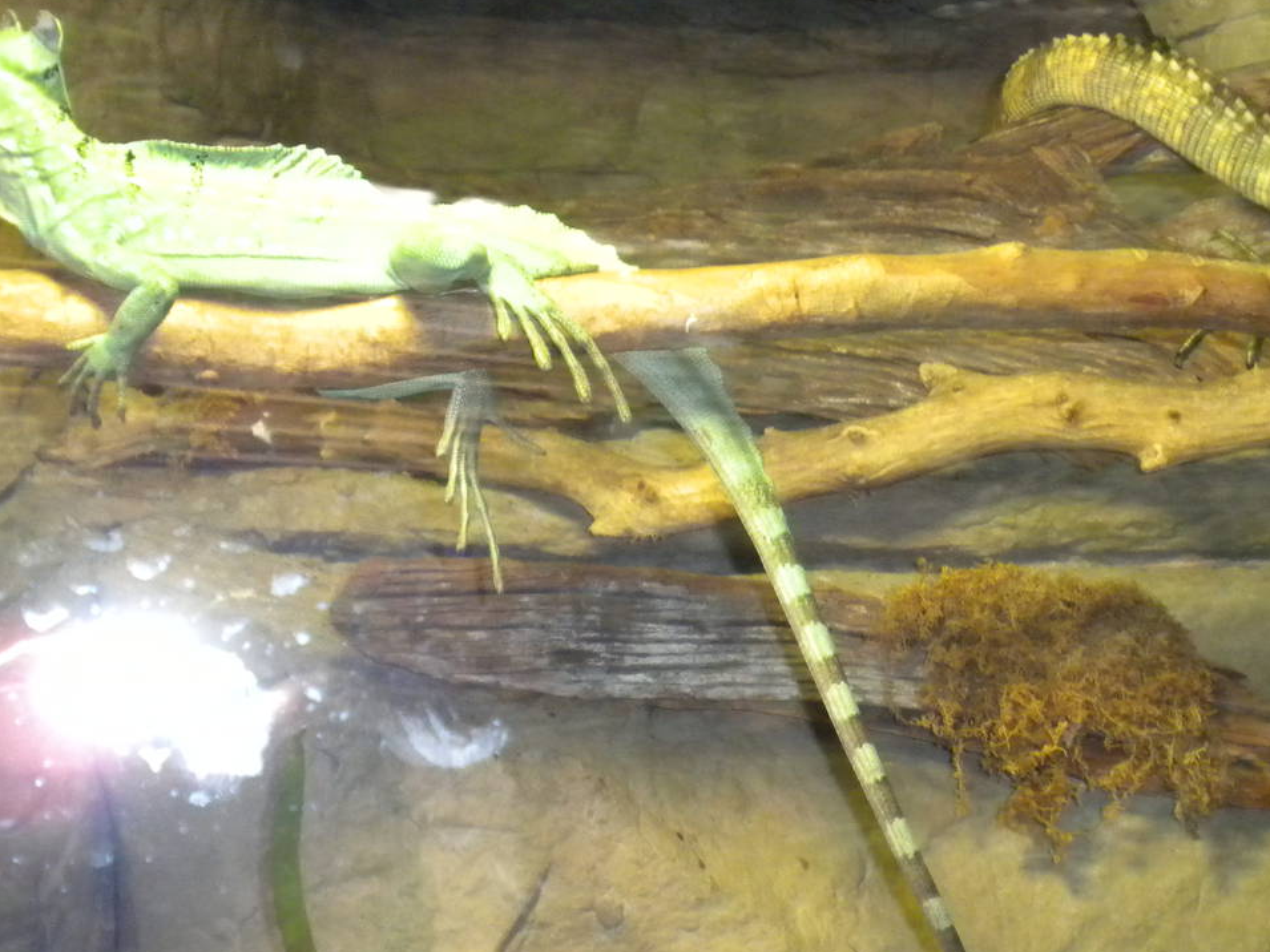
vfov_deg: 23.6
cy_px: 428
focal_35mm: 62
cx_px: 912
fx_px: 2274
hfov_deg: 30.8
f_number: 3.5
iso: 400
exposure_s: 1/30
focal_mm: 6.6
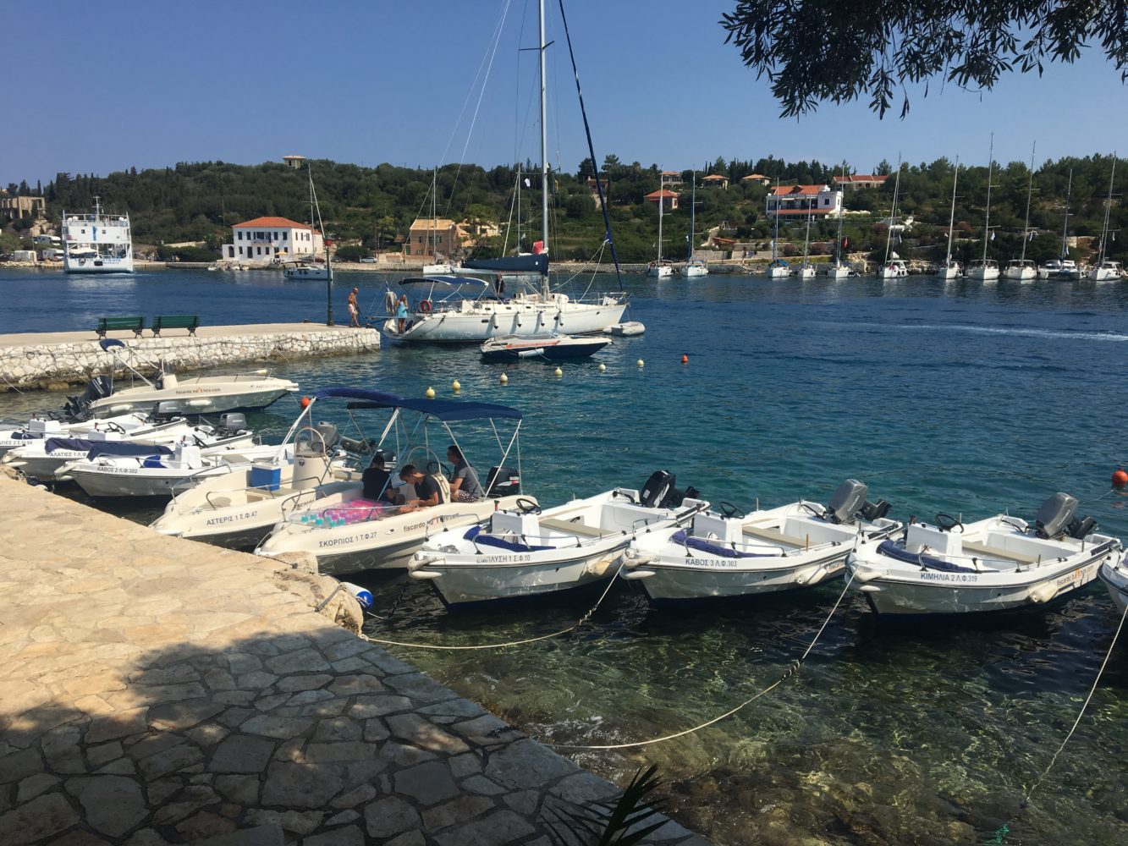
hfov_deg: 61.7
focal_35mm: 29
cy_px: 423
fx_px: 945
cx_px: 564
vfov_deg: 48.2
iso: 25
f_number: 2.2
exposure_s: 1/2849
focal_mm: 4.15
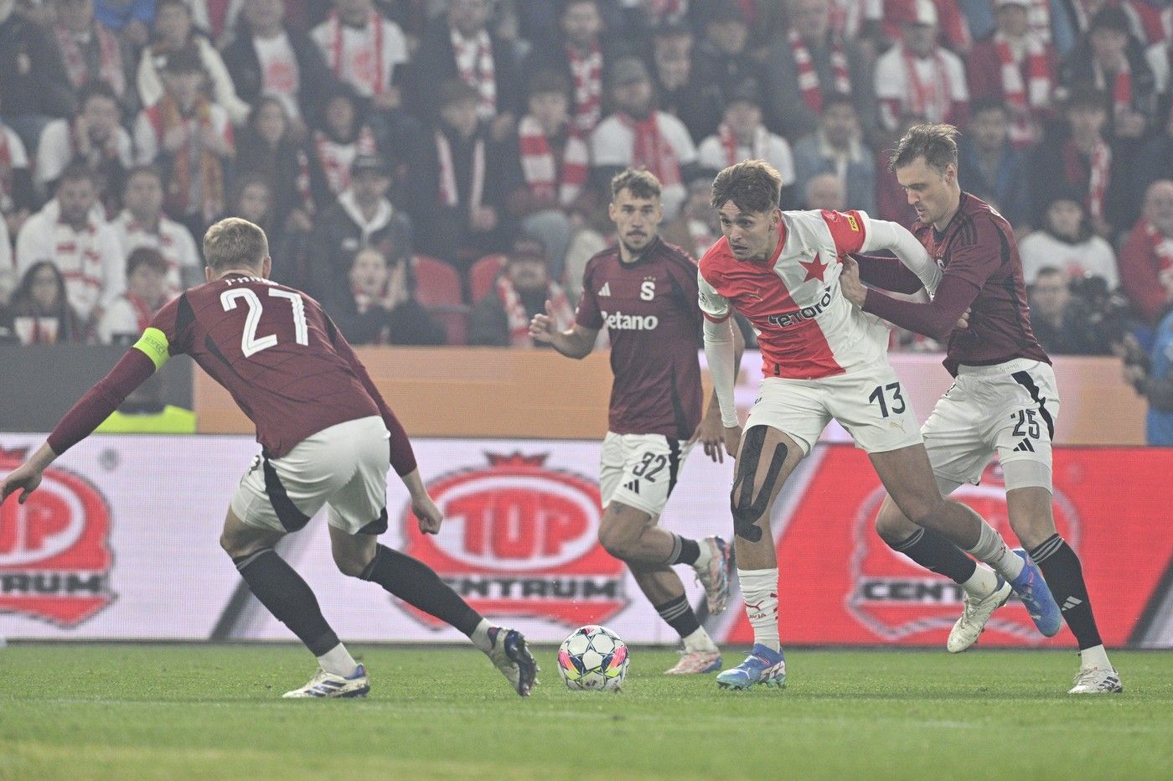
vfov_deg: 3.4
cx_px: 586
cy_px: 390
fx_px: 13027
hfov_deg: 5.2
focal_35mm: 400
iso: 3200
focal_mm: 400
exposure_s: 1/1250
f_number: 5
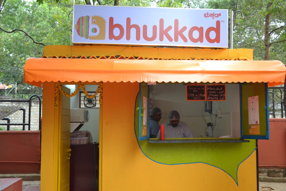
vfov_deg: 31.9
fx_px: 334
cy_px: 96
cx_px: 143
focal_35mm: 42
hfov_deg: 46.4
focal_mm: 28
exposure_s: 1/60
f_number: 4.5
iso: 400
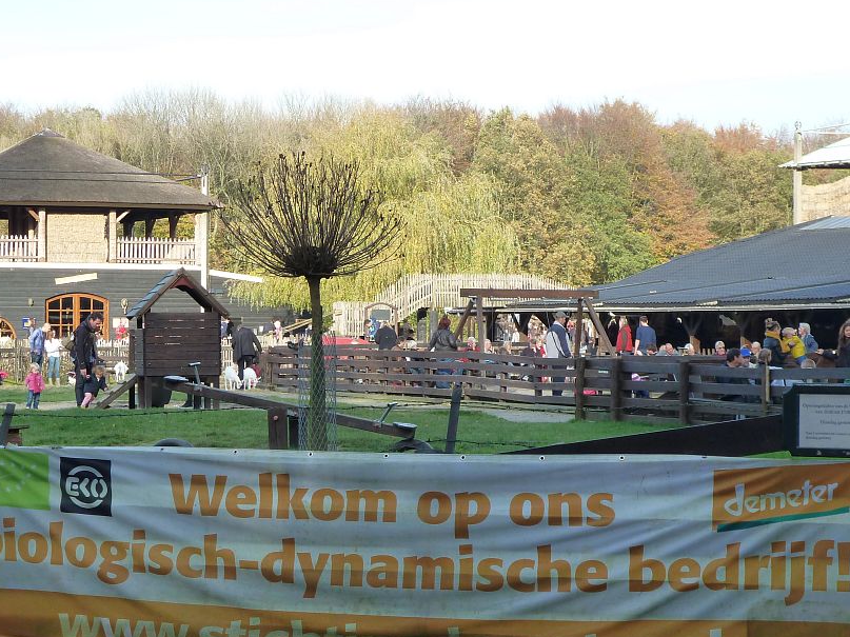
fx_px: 2087
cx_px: 430
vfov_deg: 17.4
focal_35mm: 85
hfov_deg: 23.0
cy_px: 356
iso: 125
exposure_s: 1/125
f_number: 4.1
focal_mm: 11
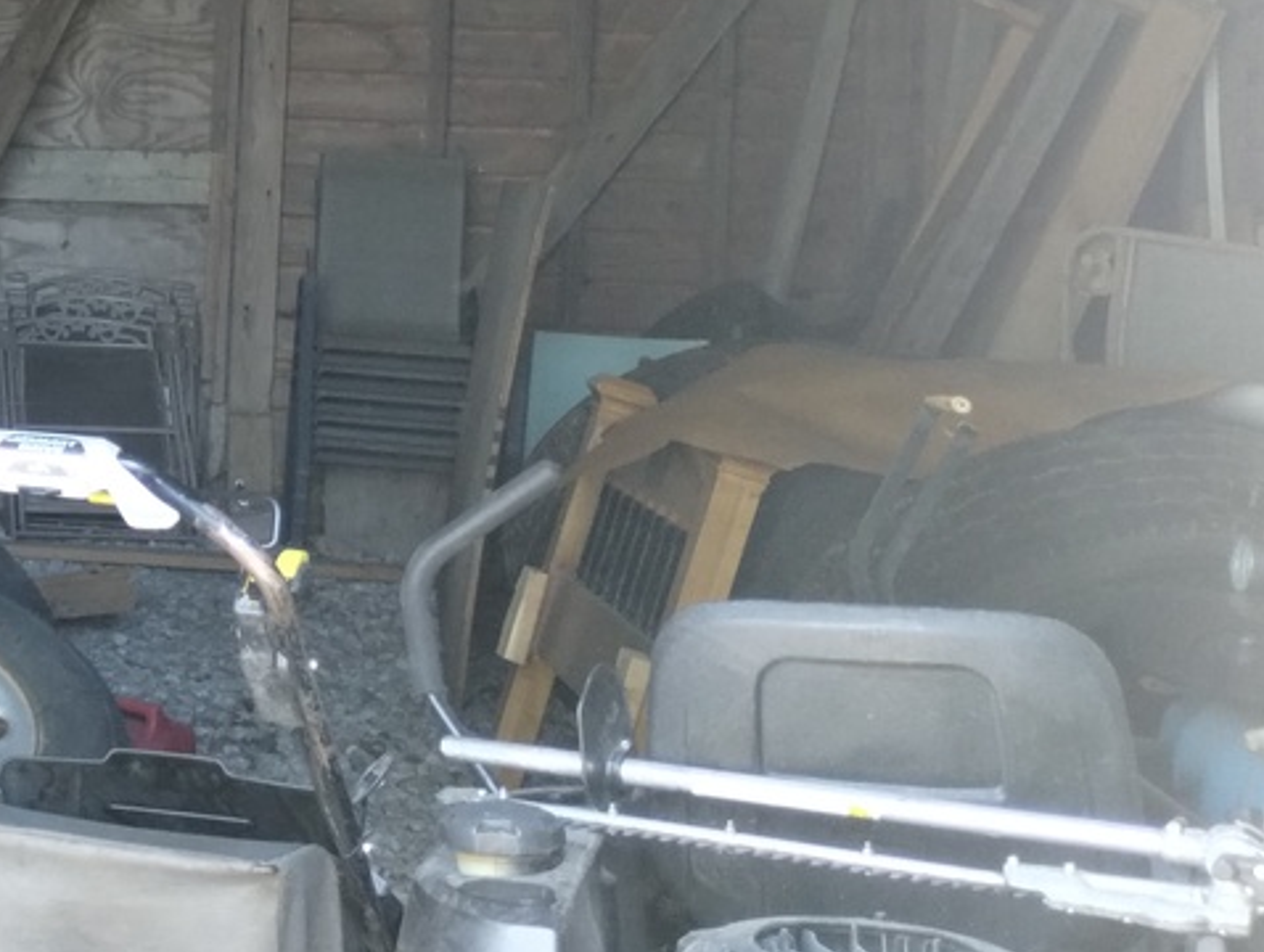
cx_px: -494
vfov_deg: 17.2
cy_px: -21
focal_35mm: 84
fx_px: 3072
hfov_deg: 20.6
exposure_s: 1/40
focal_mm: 4.27
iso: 403
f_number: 1.8
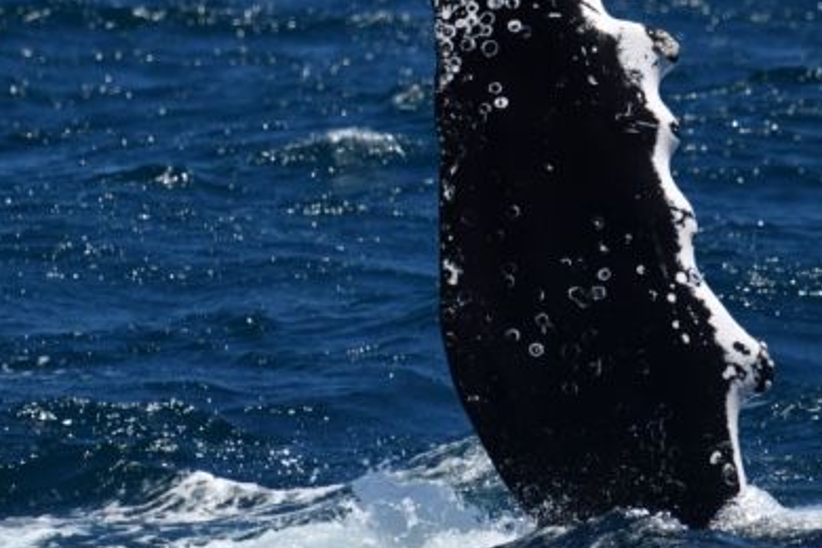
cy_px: 121
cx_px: 801
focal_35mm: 1232
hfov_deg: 1.7
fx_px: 28128
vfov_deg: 1.1
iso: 800
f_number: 6.3
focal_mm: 600
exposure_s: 1/8000
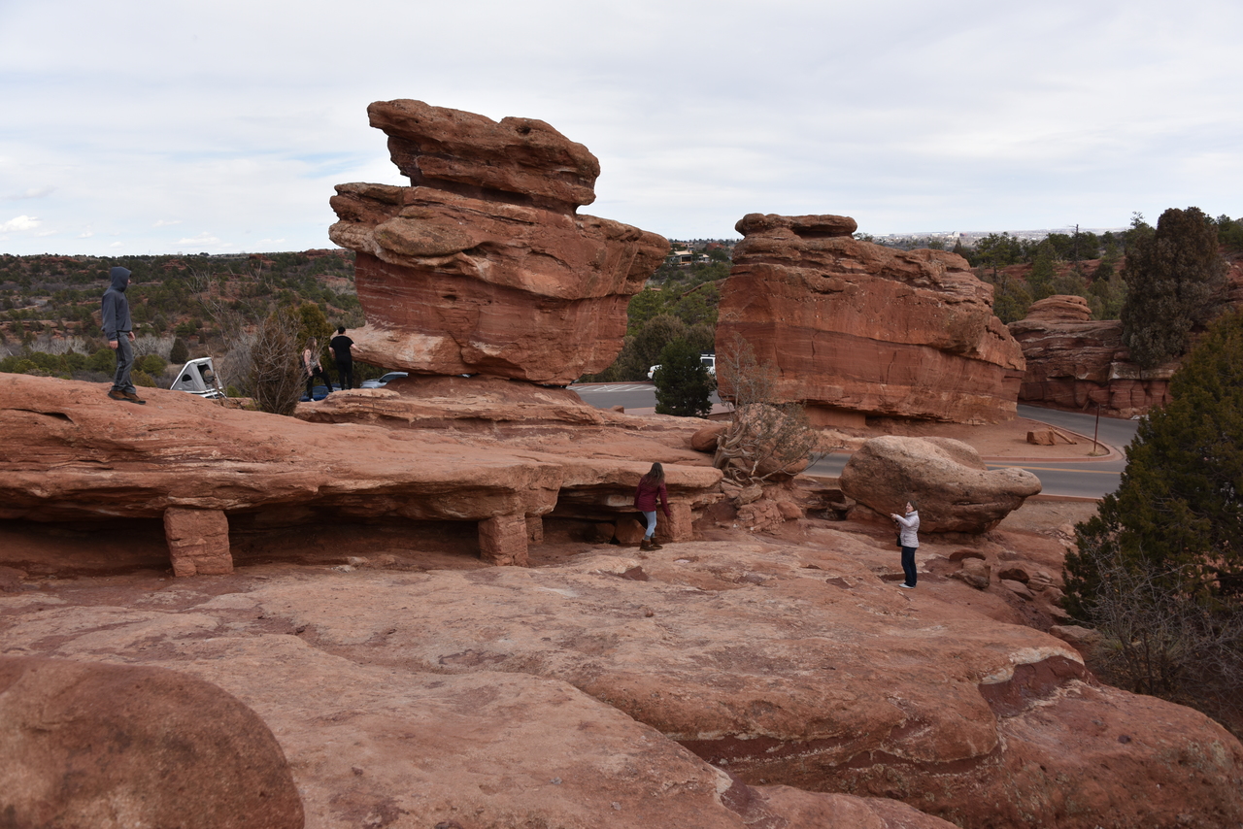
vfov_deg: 46.4
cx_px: 622
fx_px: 967
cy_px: 414
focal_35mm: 28
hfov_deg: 65.5
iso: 100
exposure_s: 1/250
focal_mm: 28
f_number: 8
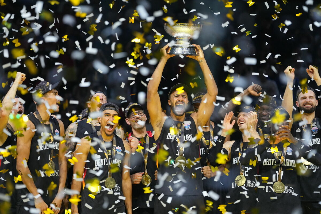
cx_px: 160
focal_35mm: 158
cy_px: 107
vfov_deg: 8.7
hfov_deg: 13.0
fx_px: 1409
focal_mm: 158
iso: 4000
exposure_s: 1/1600
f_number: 2.8
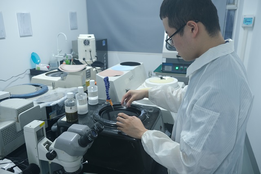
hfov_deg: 63.7
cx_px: 130
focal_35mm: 29
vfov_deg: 44.9
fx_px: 210
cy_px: 87
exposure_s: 1/27
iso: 640
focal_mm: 19
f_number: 3.6
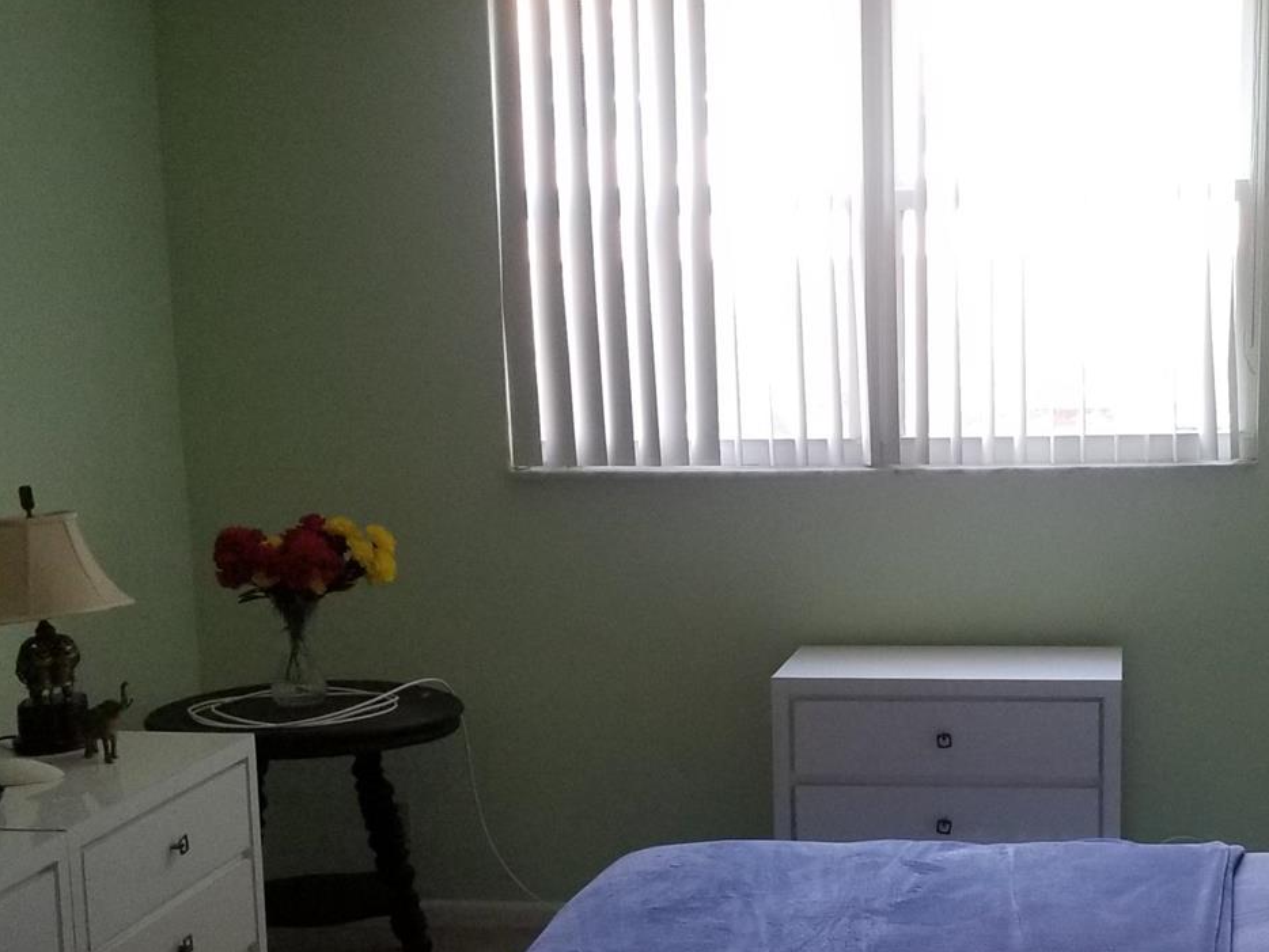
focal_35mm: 57
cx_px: 823
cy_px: 748
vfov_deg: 25.3
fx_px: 2090
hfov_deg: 33.5
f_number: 1.7
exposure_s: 1/60
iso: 200
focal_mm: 4.3
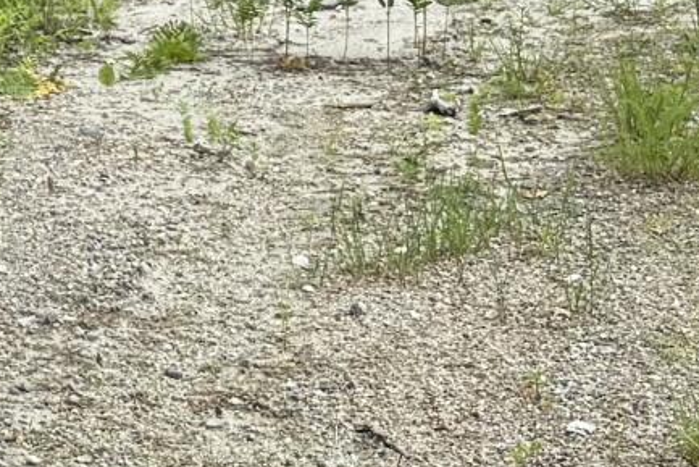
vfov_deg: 7.4
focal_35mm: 173
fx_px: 3360
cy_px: -648
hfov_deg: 10.6
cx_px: -807
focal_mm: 6.76
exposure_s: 1/2299
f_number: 1.78
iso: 100
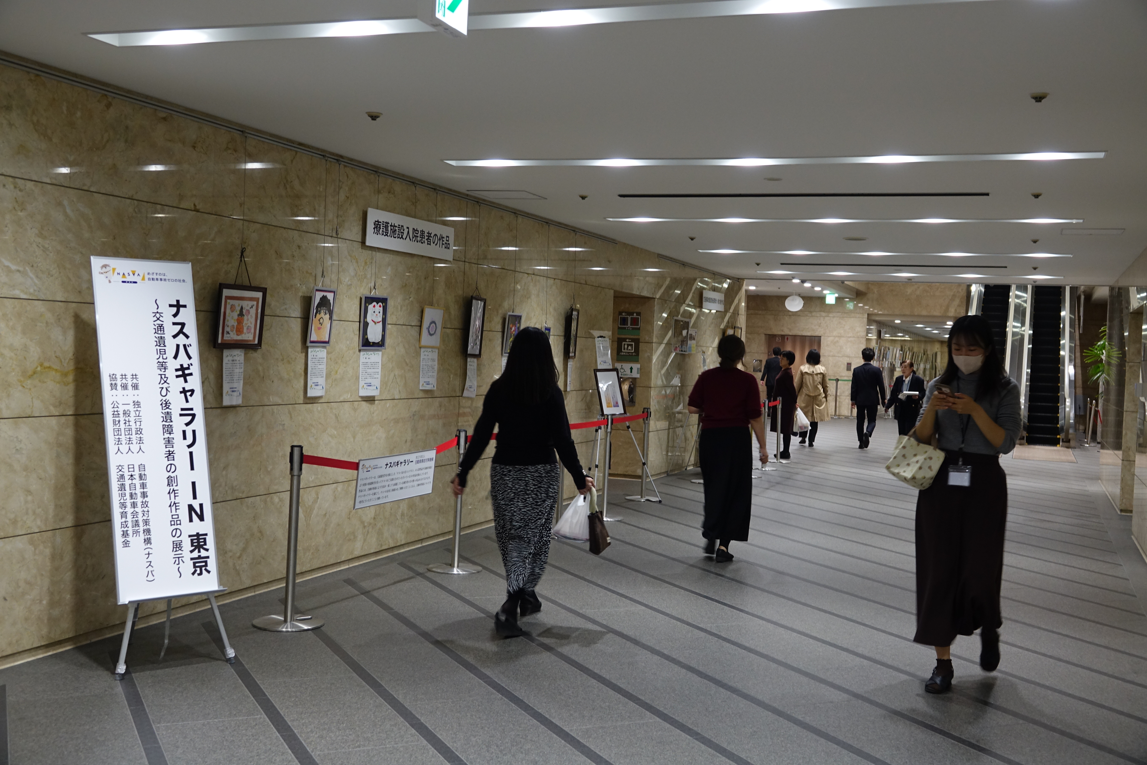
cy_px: 382
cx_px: 574
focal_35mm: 37
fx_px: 1179
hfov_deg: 51.9
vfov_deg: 35.9
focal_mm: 13.7
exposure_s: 1/40
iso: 320
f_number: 3.2
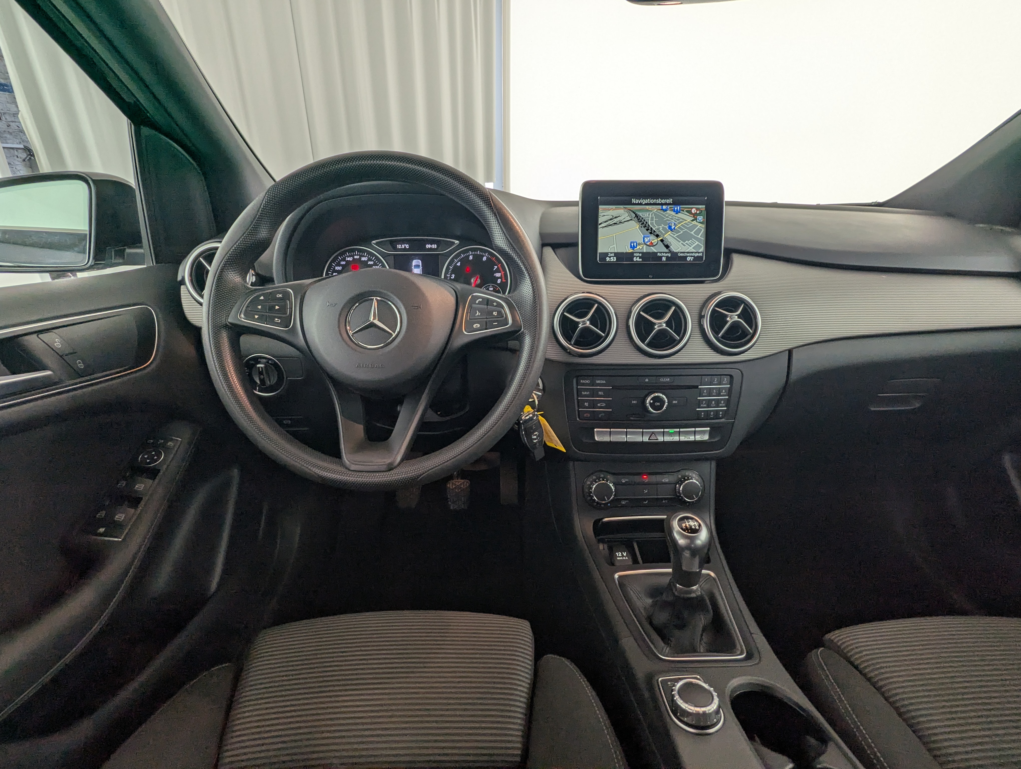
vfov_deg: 78.2
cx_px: 510
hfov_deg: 94.4
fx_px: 473
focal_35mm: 16
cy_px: 384
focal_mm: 2.35
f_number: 2.2
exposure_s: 1/101
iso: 82
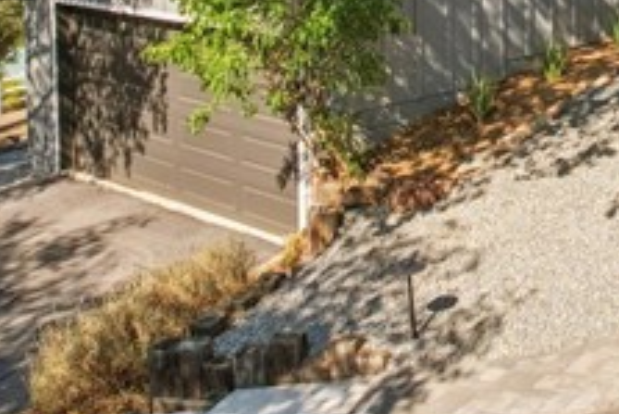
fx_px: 1084
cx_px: 613
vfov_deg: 20.0
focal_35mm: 63
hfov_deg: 29.8
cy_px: -114
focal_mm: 8.38
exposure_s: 1/800
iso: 100
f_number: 2.8
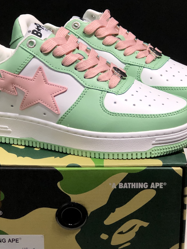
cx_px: 89
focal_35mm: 94
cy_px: 89
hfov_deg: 15.7
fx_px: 677
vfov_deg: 20.8
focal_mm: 6.6
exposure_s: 1/30
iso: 64
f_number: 2.8
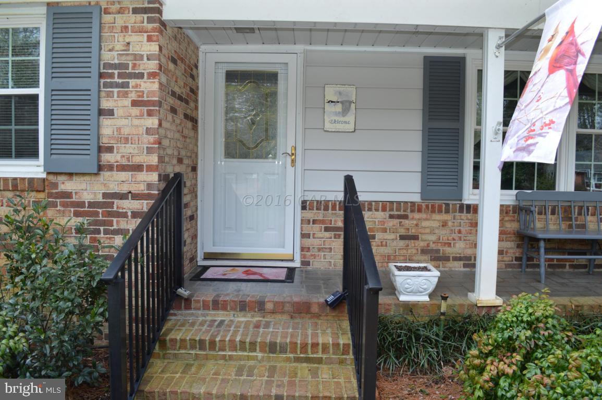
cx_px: 301
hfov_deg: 67.4
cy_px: 200
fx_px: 451
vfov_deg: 47.9
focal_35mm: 27
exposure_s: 1/125
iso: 250
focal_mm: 18
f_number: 5.6
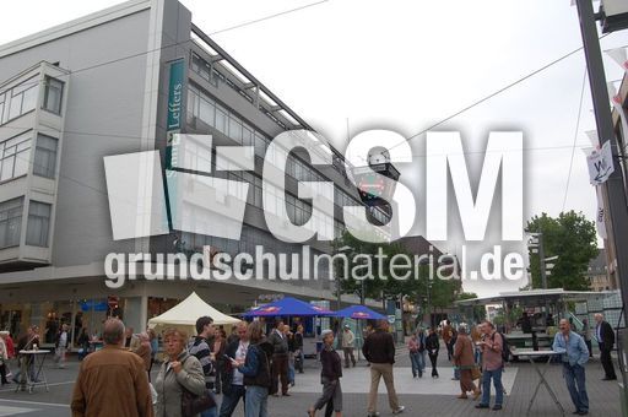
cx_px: 314
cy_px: 208
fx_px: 523
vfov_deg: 43.5
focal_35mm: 30
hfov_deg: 62.0
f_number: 7.1
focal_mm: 20
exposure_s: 1/200
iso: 200
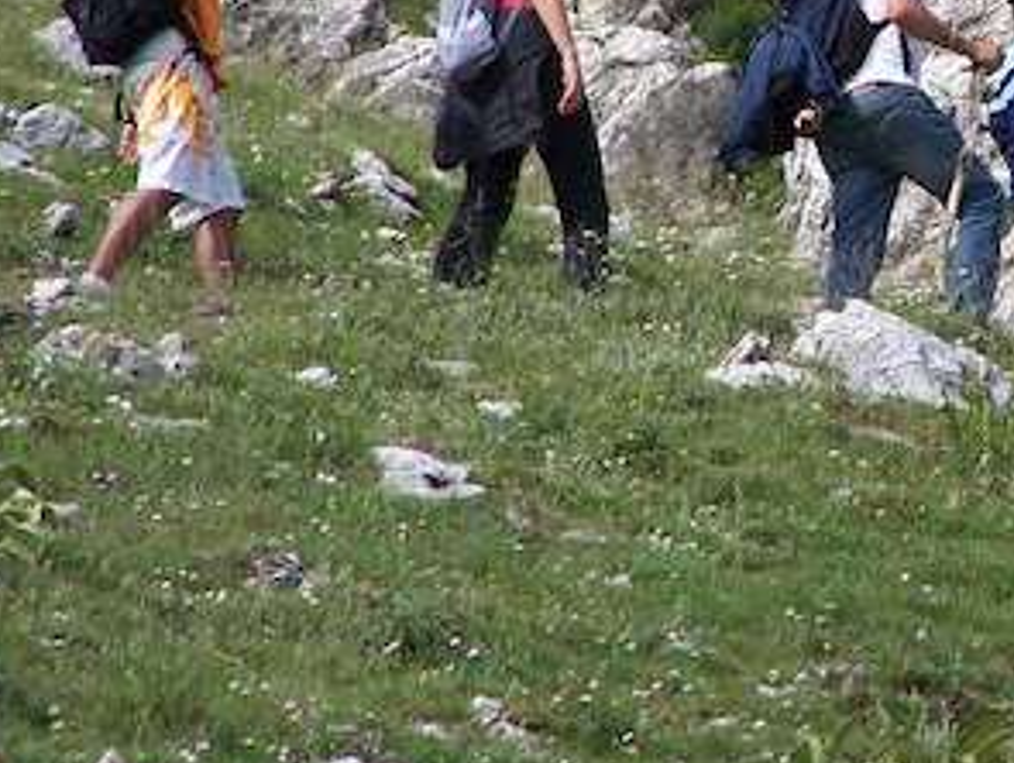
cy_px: 107
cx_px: 1035
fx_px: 24519
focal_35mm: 836
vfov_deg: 1.8
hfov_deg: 2.4
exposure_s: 1/640
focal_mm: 63
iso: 80
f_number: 3.7
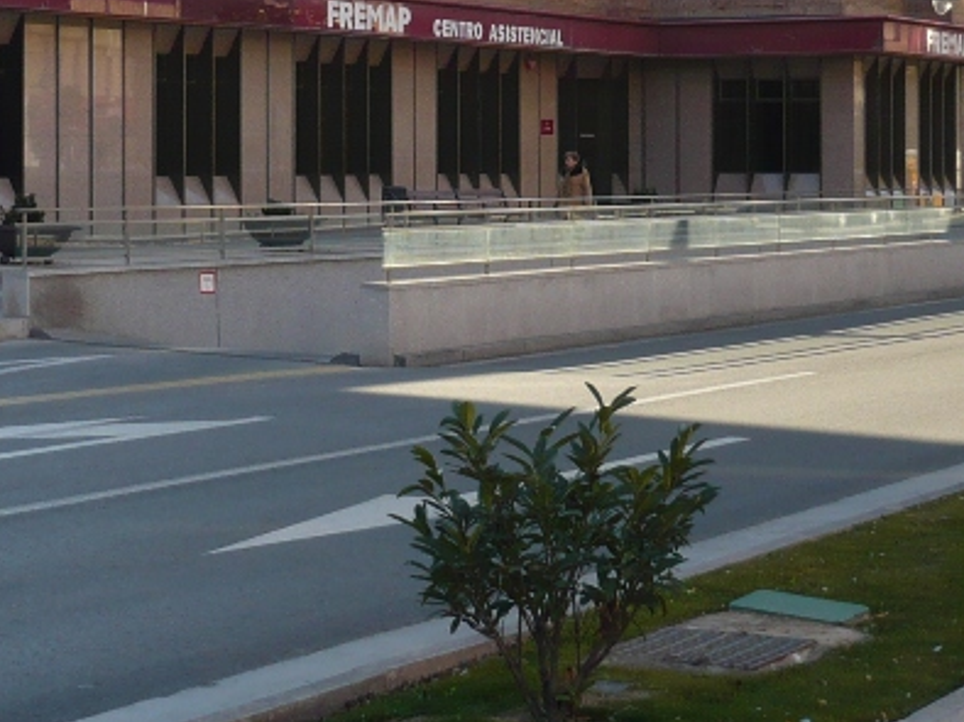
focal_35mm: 91
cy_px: 113
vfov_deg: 16.1
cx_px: 423
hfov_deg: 21.5
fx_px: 2533
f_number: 2.8
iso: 100
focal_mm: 5.8
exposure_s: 1/400
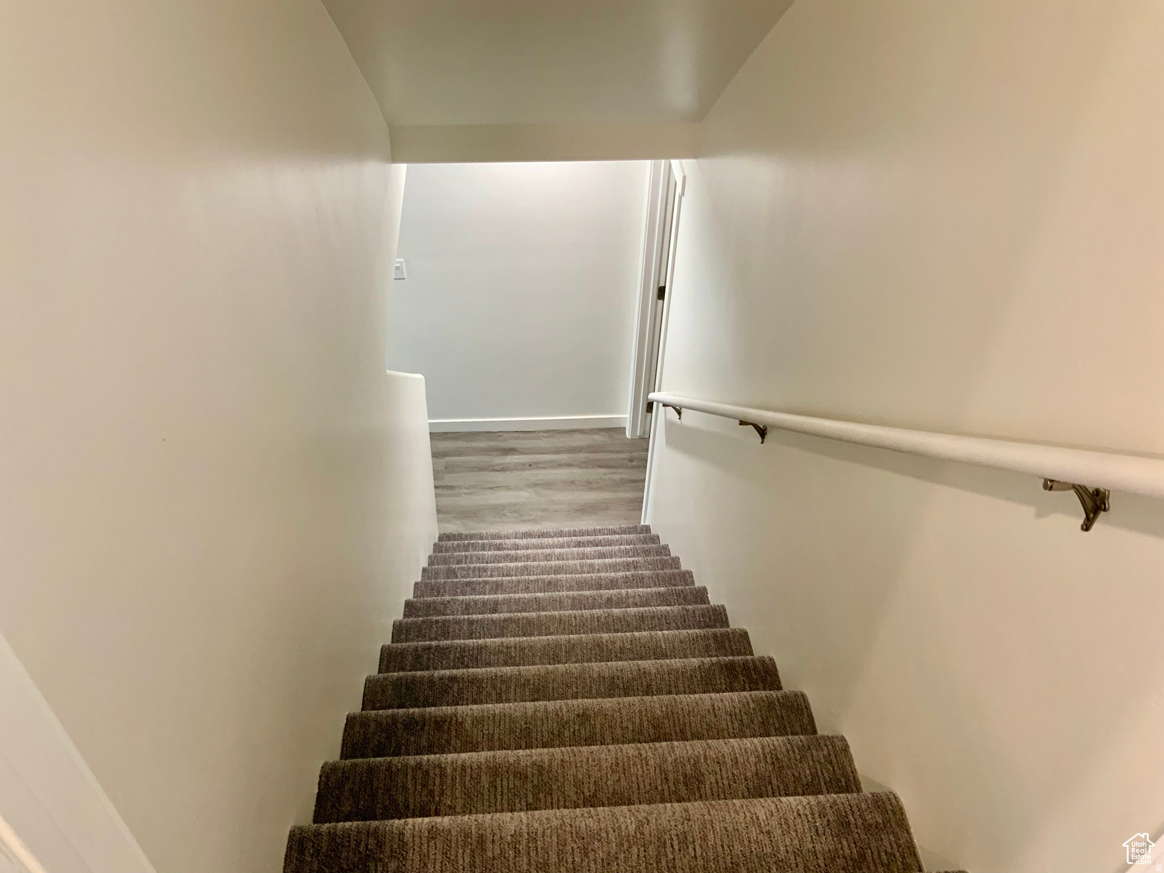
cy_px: 436
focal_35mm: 29
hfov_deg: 61.7
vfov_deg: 48.2
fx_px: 975
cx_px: 582
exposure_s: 1/60
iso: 160
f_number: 1.8
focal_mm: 3
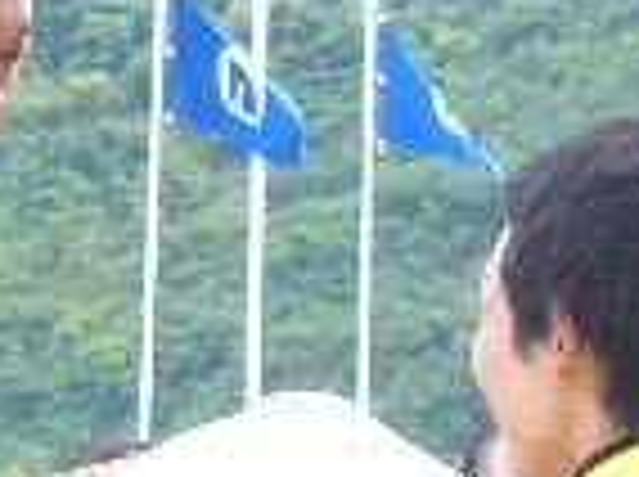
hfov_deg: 3.9
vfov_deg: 2.9
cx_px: 486
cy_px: 675
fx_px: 9417
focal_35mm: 511
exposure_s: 1/125
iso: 50
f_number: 4
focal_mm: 18.8
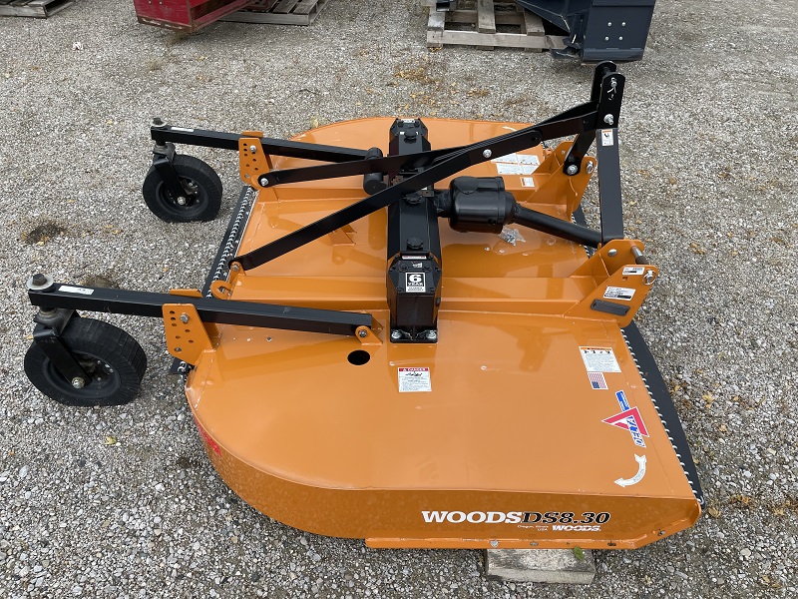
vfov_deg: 53.1
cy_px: 300
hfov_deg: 67.3
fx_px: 599
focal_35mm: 26
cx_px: 399
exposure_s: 1/465
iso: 32
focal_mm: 4.2
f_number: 1.6
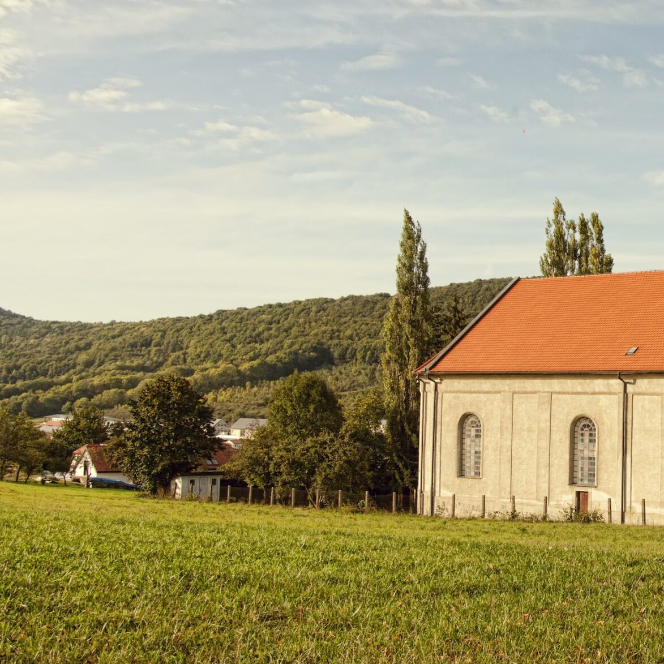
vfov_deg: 34.0
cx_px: 625
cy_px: 310
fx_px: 1085
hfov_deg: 32.0
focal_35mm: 50
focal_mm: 18
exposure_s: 1/800
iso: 400
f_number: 7.1
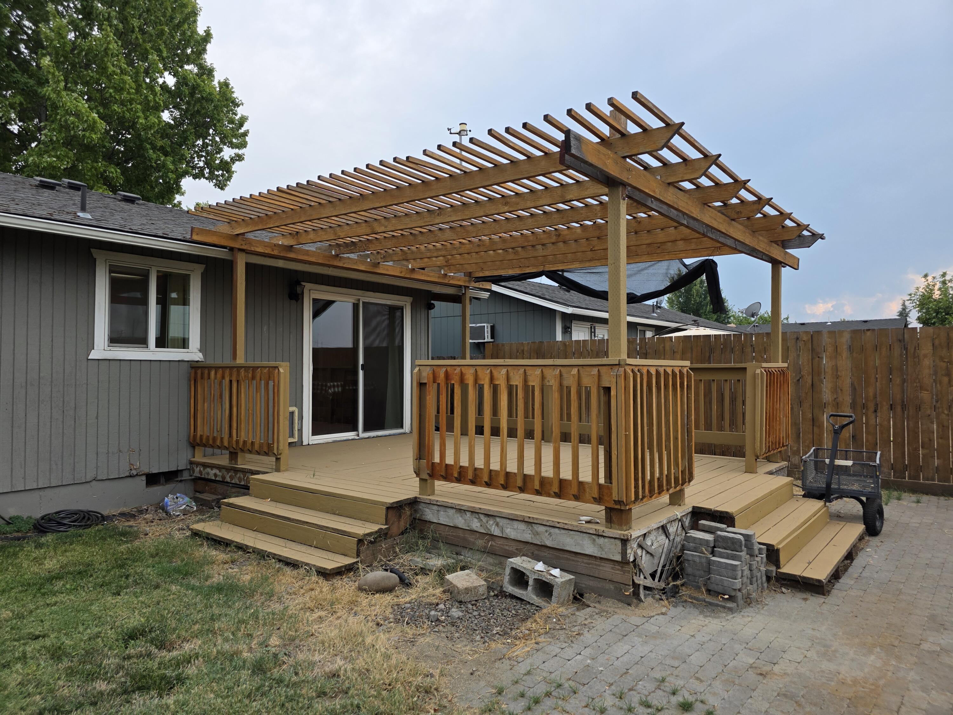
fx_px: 633
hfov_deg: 73.9
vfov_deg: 58.9
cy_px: 358
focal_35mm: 23
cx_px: 476
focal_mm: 6.3
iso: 80
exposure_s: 1/1951
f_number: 1.7
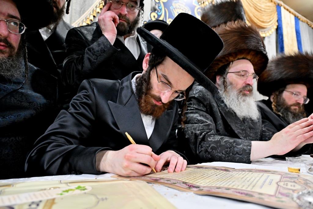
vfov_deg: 53.1
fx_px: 209
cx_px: 156
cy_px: 104
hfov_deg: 73.7
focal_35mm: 24
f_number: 4
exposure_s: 1/160
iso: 2000
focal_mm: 24
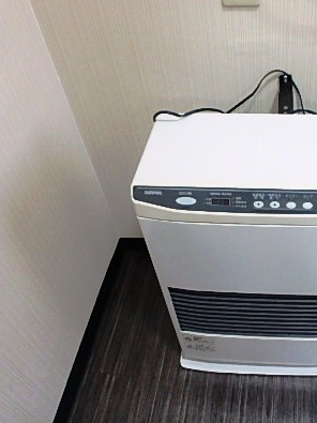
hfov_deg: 40.4
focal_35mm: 34
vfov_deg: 53.7
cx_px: 244
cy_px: 246
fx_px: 415
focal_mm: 3.7
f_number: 3.5
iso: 500
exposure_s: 1/30
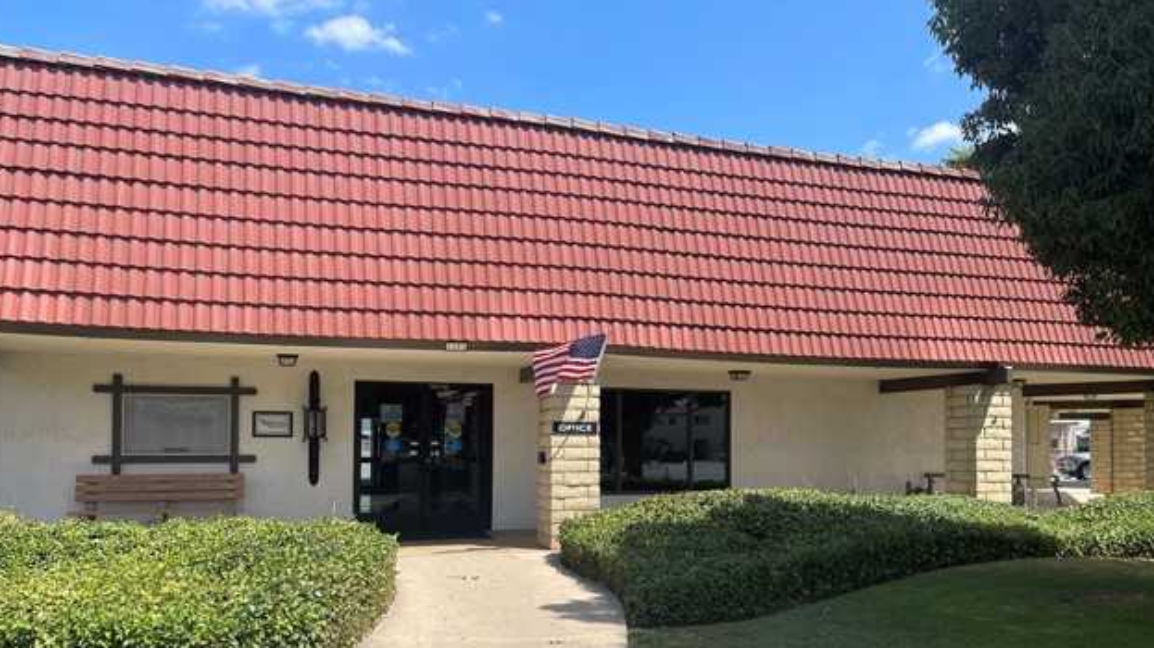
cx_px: 580
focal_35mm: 28
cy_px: 413
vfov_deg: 41.1
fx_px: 857
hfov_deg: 67.9
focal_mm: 5.1
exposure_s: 1/2786
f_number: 1.6
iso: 32
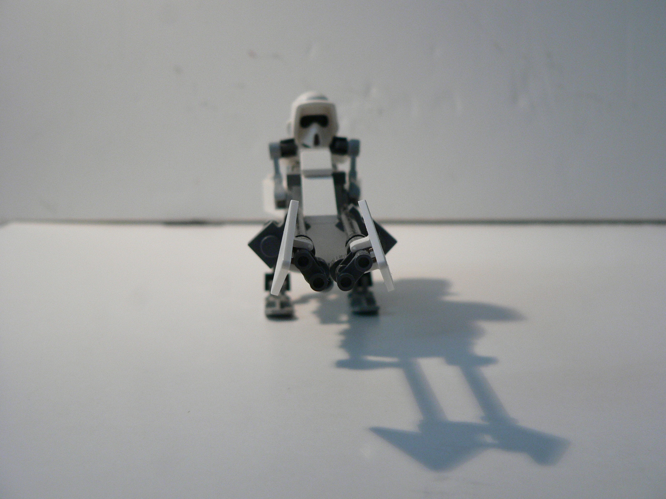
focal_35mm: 42
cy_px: 250
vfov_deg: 34.3
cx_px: 333
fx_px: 808
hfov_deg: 44.8
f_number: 2.8
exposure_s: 1/50
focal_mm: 7
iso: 200
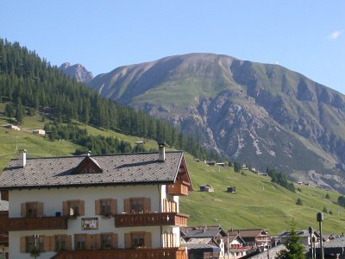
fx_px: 1106
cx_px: 172
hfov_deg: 17.7
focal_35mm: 111
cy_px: 130
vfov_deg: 13.3
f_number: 4.8
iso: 100
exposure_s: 1/298
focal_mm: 16.8
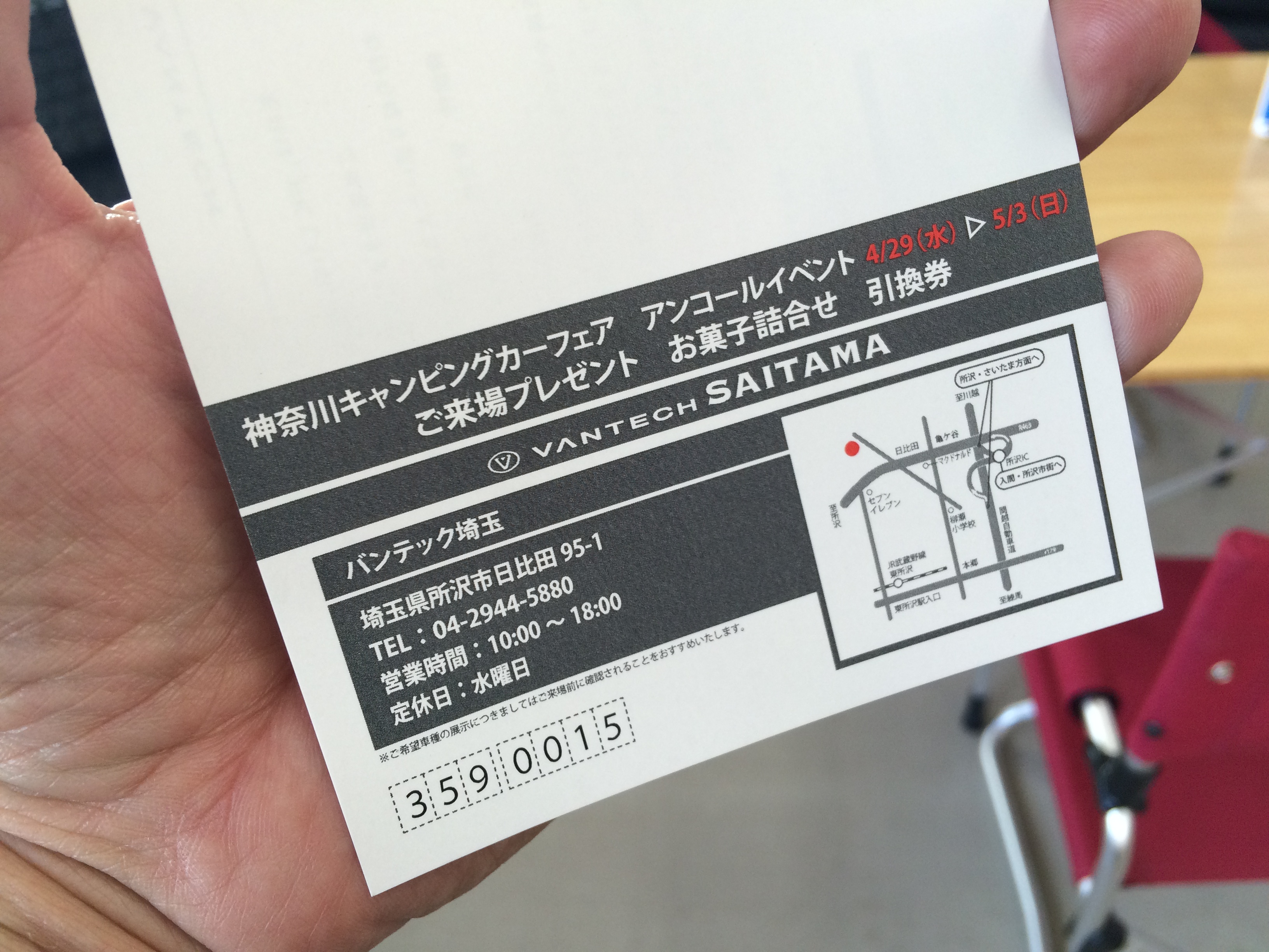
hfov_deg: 61.7
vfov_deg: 48.2
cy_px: 476
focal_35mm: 29
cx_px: 634
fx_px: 1063
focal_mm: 4.15
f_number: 2.2
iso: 64
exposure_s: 1/120
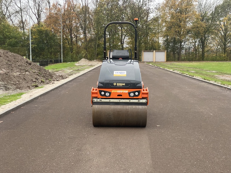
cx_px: 116
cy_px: 86
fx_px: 347
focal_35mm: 52
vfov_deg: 28.0
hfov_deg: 36.8
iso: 80
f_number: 2
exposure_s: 1/121
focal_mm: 6
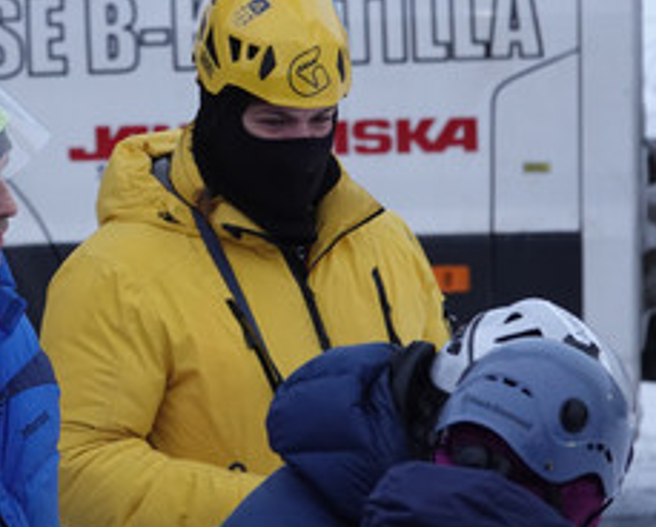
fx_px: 11455
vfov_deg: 2.6
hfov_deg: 3.3
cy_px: 212
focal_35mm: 589
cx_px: 29
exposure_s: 1/400
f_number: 4
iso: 800
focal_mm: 117.29
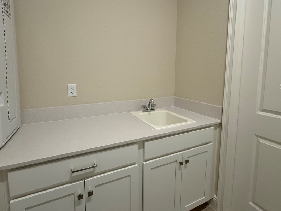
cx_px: 132
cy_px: 86
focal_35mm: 18
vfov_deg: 71.0
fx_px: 146
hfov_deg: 87.7
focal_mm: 2.22
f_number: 2.2
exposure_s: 1/120
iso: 250
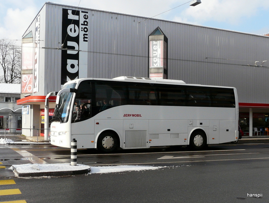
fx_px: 218
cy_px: 102
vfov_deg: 49.8
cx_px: 134
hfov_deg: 63.4
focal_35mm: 28
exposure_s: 1/320
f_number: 5.6
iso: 100
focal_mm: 4.6
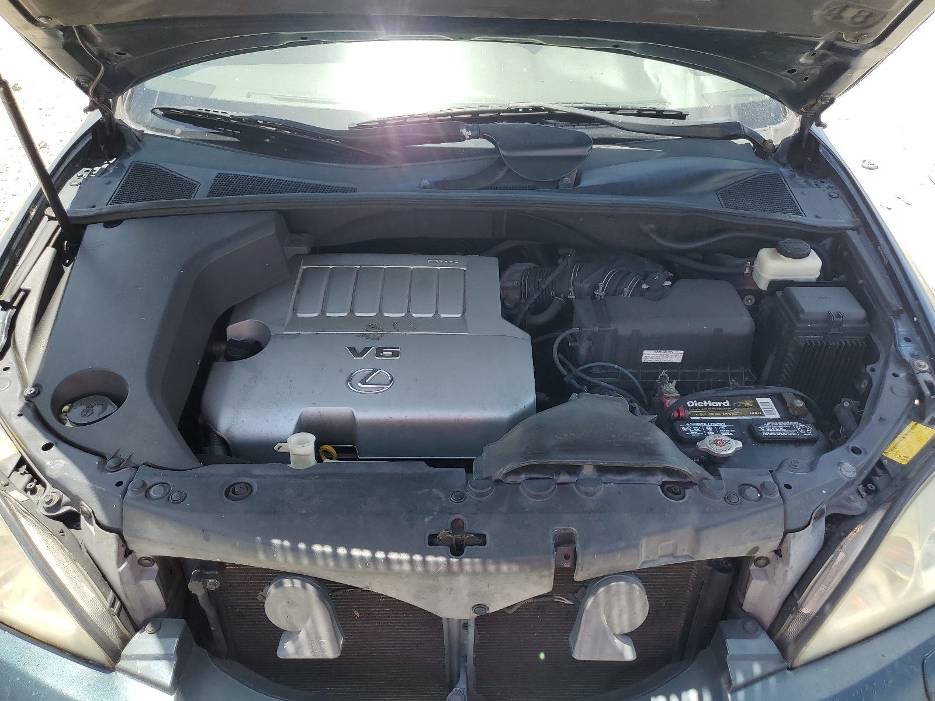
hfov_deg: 67.3
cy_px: 350
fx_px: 702
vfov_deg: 53.1
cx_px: 468
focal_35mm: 26
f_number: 1.5
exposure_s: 1/1111
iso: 50
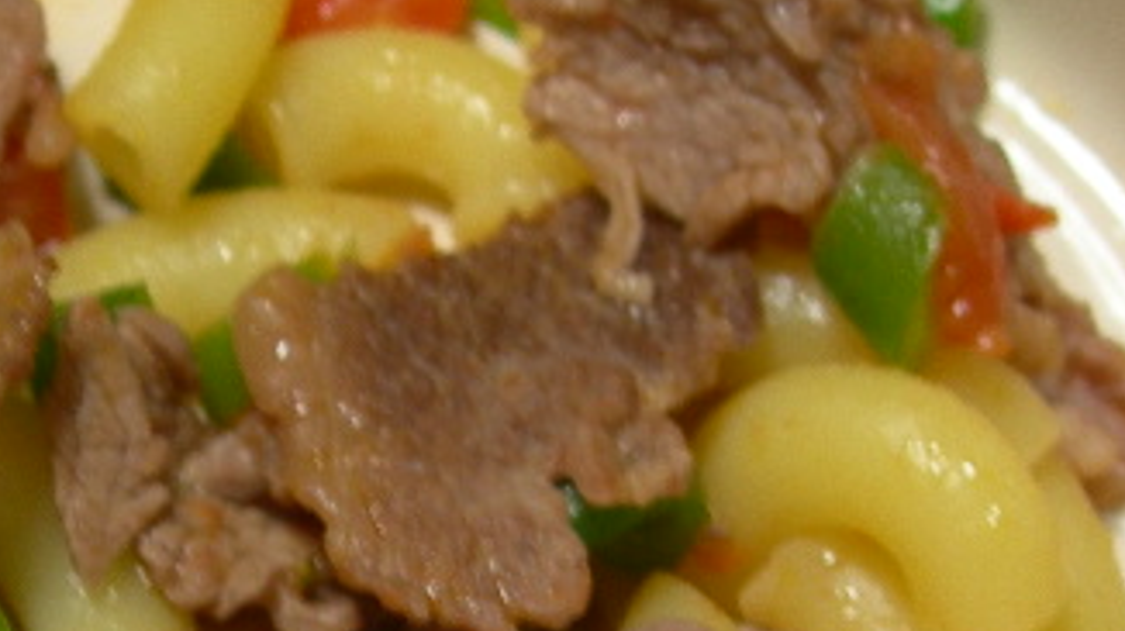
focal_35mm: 130
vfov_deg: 9.2
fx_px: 3876
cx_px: 311
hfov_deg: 16.4
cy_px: 683
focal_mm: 7.8
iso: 50
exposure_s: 1/6.7
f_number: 2.8
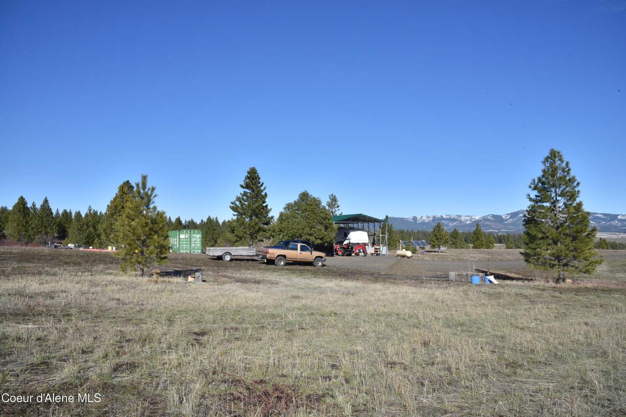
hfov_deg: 73.8
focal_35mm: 24
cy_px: 208
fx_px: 417
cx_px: 313
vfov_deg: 53.1
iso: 200
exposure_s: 1/125
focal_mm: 24
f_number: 20
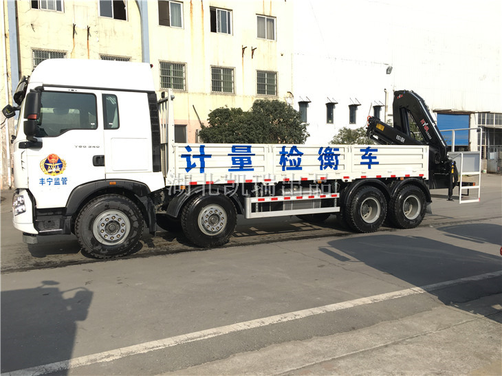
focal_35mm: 29
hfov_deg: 61.7
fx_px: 420
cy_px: 188
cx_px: 251
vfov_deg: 48.2
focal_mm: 4.15
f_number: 2.2
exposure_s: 1/1099
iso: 25
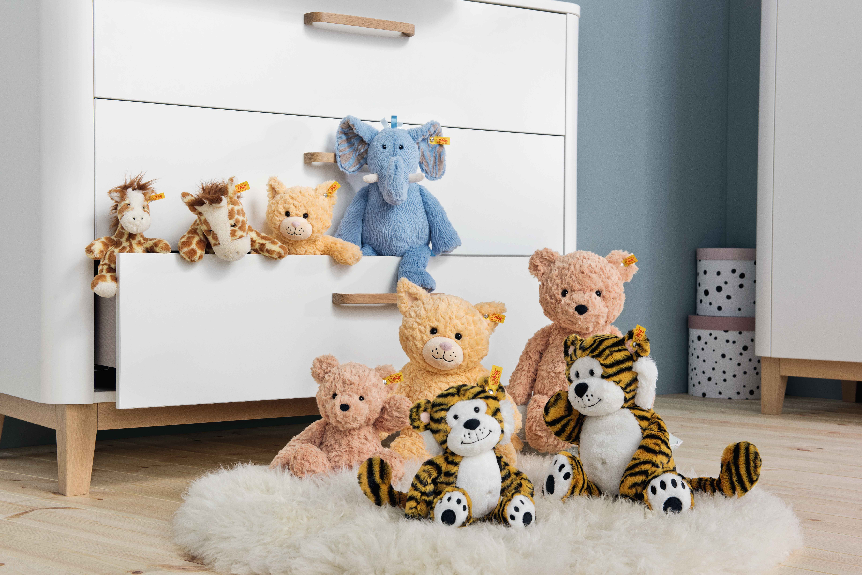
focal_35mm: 56
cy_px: 288
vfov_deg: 24.2
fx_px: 1341
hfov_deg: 35.6
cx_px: 431
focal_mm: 56
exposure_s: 1/3
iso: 100
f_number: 11
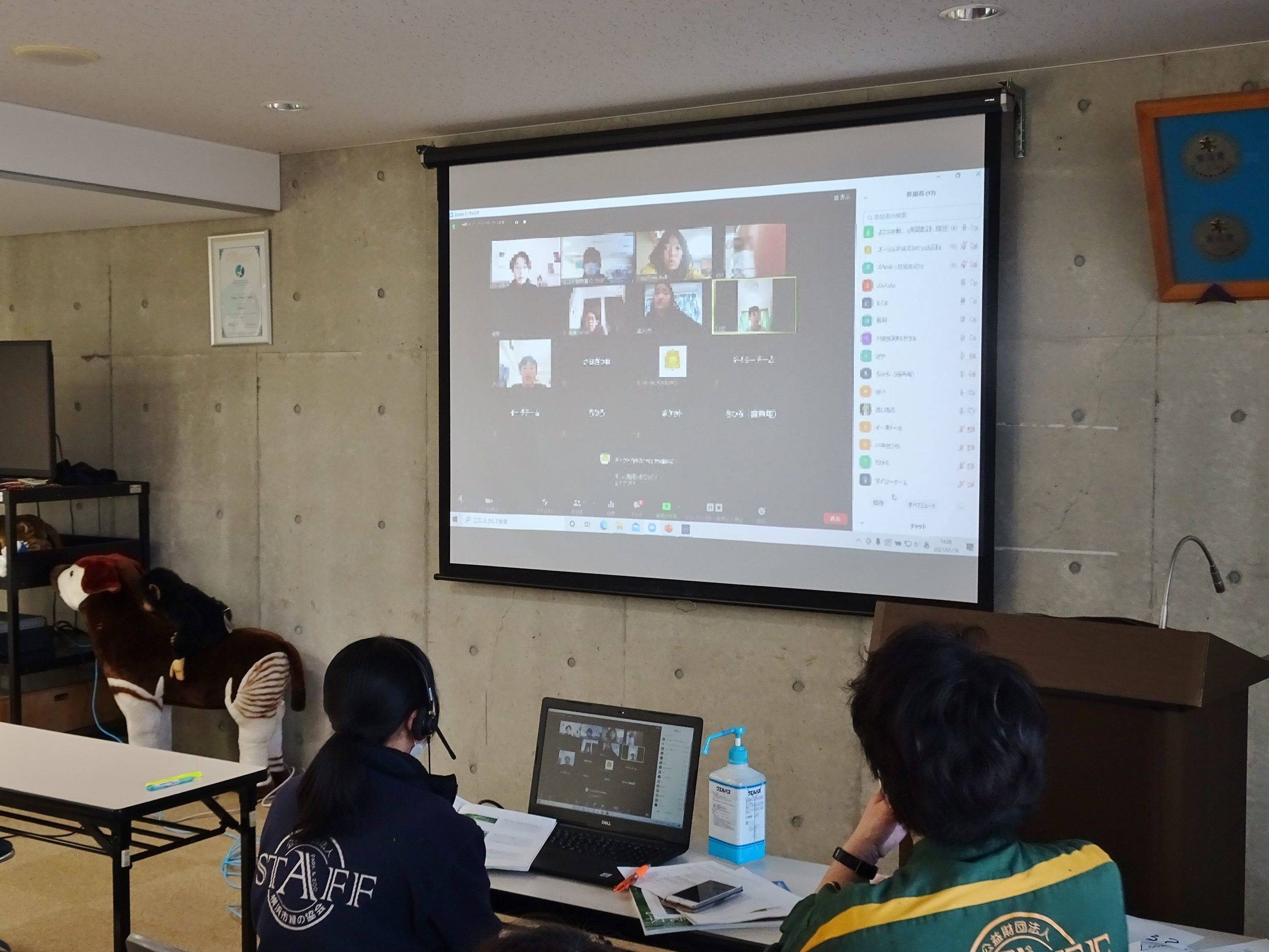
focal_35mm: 40
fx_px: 1466
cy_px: 476
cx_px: 634
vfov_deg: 36.0
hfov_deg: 46.8
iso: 320
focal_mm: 6.8
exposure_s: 1/40
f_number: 4
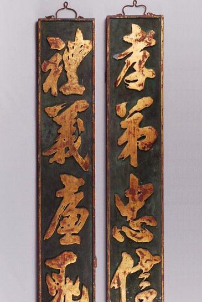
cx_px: 97
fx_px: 517
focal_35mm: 62
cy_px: 168
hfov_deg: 22.1
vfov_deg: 32.5
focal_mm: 35
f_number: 14
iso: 100
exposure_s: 1/60
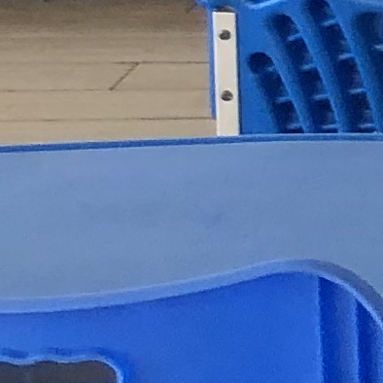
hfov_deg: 5.9
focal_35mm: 253
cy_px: -723
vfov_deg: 6.4
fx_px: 3167
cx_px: 1524
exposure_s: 1/50
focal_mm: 4
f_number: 1.8
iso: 25
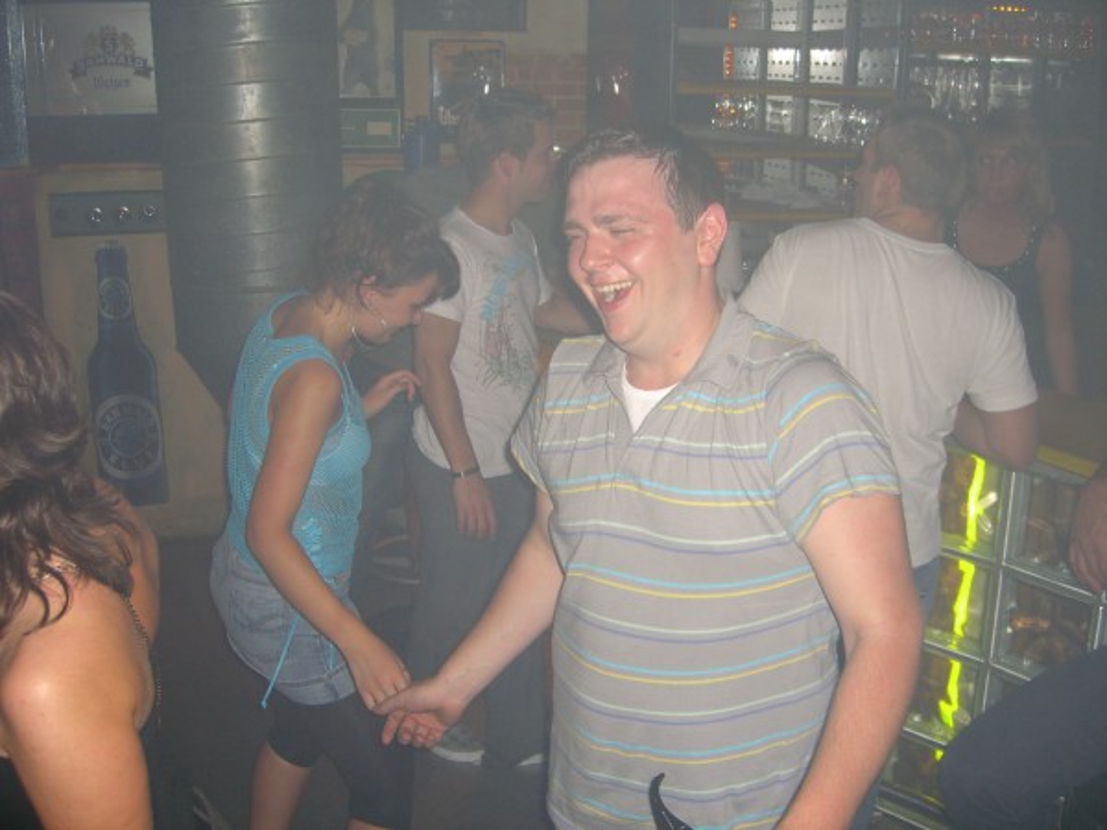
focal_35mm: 38
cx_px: 554
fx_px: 1215
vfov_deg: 37.7
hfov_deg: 49.0
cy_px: 415
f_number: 2.8
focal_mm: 7.9
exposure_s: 1/60
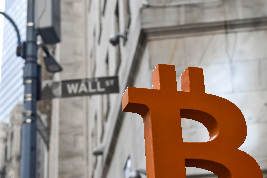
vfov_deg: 18.2
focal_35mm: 75
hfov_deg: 27.0
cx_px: 134
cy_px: 89
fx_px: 556
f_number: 8
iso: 400
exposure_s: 1/250
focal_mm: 50
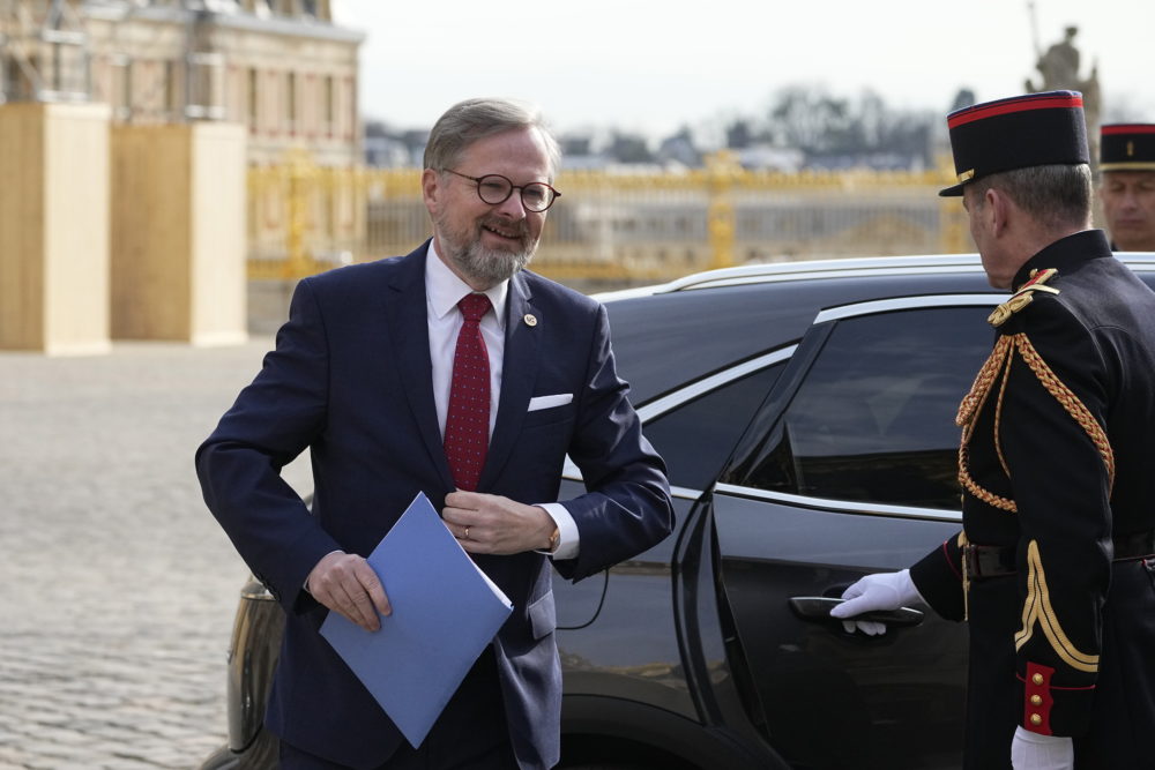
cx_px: 578
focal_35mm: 132
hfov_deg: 15.5
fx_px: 4235
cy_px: 385
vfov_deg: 10.4
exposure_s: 1/4000
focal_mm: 132
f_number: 7.1
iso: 2000
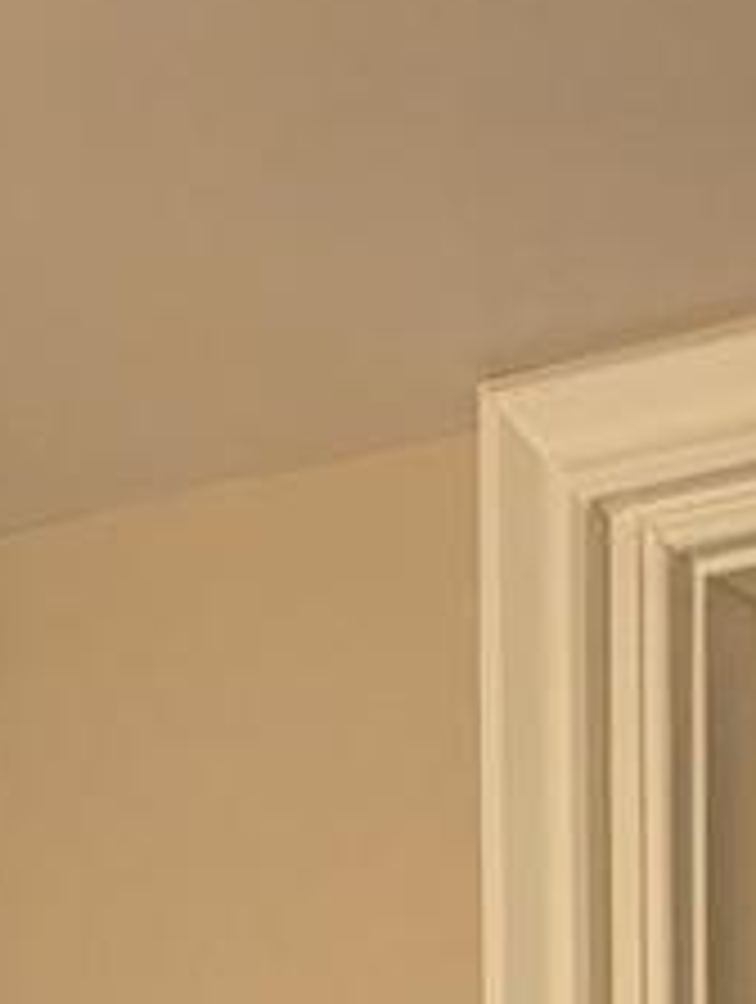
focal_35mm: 165
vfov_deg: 8.9
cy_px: 3354
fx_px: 4791
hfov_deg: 8.6
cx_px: 1422
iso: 508
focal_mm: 6.81
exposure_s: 1/24
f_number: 1.85
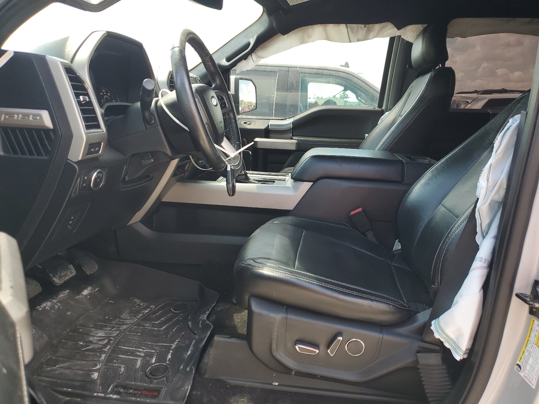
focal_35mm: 26
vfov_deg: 53.1
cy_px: 202
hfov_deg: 67.3
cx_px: 270
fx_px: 405
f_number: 1.5
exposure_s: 1/250
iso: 50
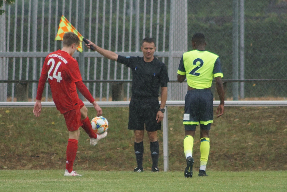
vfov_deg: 3.1
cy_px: 96
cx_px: 144
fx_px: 3588
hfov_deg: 4.6
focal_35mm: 450
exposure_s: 1/500
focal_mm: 300
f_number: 5.6
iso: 500
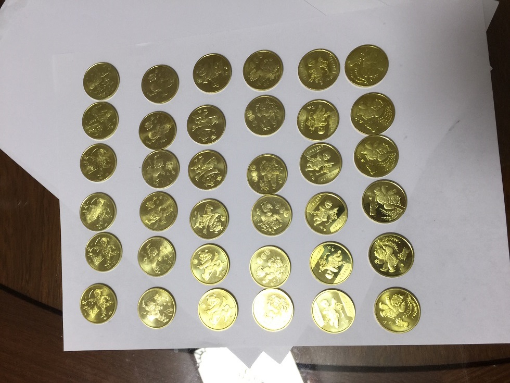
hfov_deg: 61.7
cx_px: 255
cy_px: 192
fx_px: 427
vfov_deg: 48.2
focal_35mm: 29
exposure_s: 1/17
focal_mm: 4.15
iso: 40
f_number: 2.2
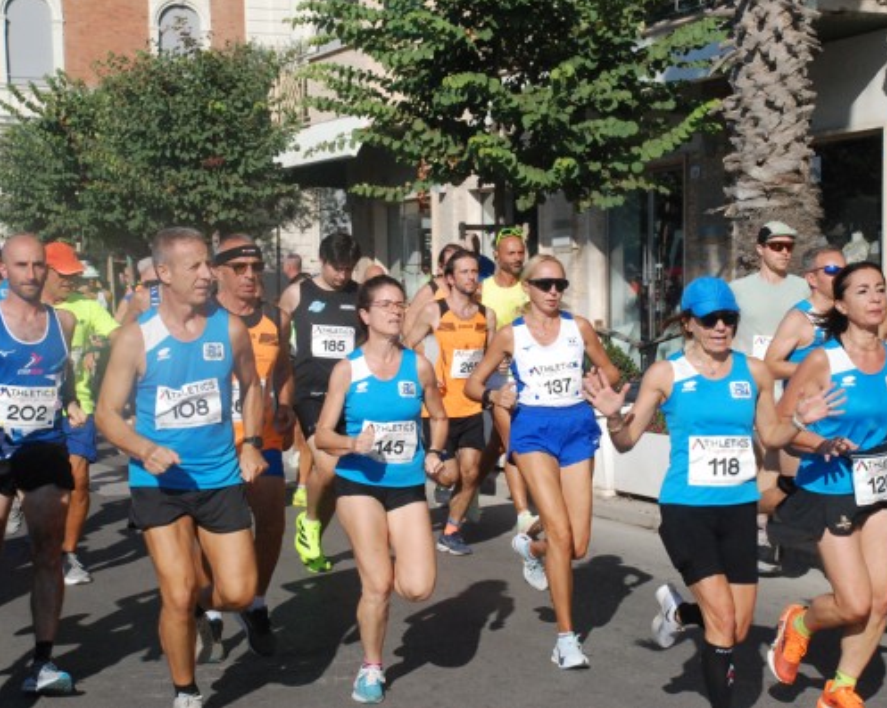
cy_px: 352
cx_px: 503
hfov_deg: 25.4
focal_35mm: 75
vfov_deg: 20.4
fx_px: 1968
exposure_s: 1/2000
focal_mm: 44
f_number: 9
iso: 1000
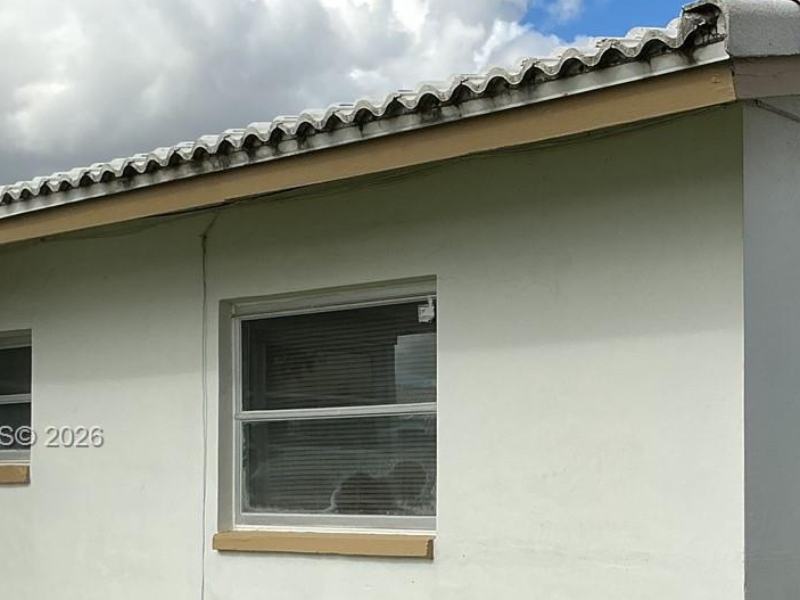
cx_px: 659
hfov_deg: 28.7
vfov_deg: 22.1
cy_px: 438
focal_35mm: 66
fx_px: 1525
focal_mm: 3
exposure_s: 1/2320
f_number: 1.8
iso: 25
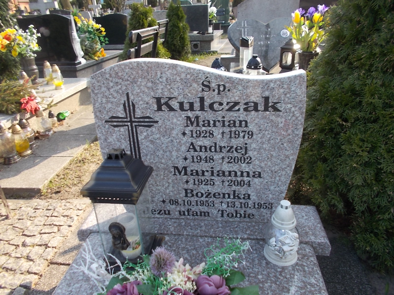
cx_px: 197
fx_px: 296
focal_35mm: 26
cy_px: 148
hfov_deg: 67.3
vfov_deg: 53.1
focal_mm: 4.6
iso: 80
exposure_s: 1/200
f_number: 3.2
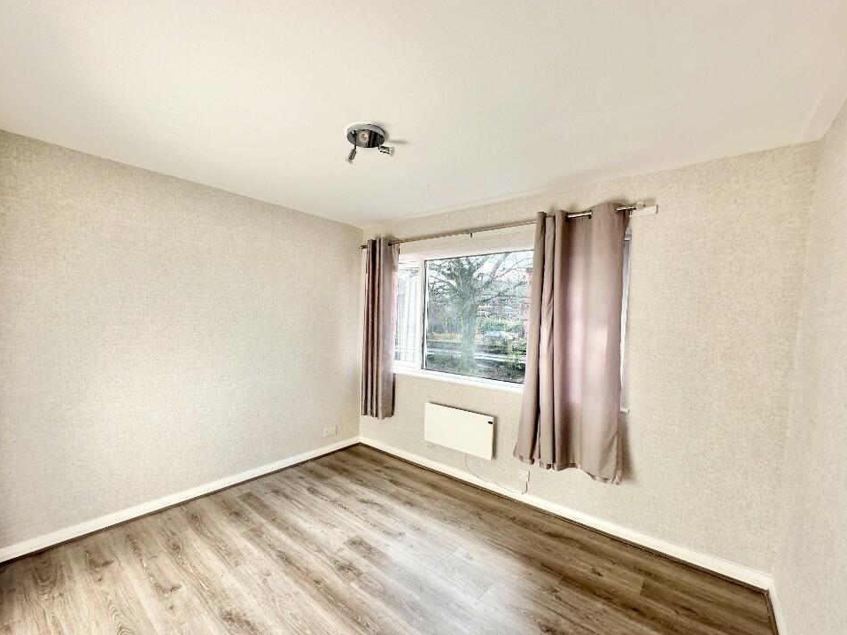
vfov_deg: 81.6
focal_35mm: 15
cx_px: 413
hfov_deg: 98.2
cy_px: 339
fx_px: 367
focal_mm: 2.22
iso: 40
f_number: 2.2
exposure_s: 1/159
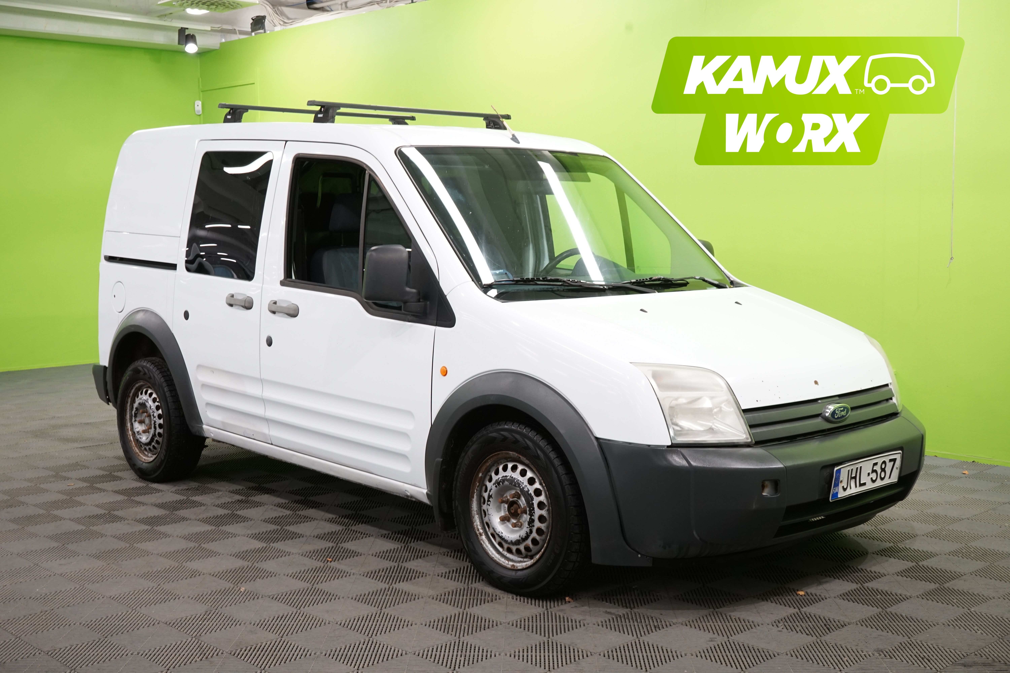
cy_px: 336
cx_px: 505
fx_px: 1178
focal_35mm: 42
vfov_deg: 31.9
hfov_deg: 46.4
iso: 800
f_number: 10
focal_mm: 42
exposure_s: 1/20
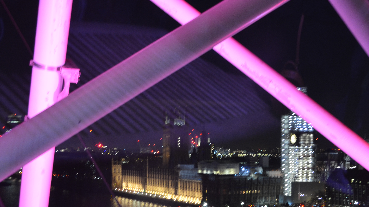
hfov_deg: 32.8
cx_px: 216
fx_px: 626
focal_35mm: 64
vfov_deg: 18.7
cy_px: 153
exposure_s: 1/2.5
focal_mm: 28
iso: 800
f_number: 4.5
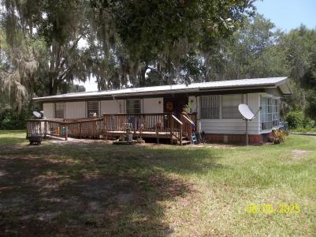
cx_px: 158
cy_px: 118
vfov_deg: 51.3
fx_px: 246
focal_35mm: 27
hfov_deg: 65.4
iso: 80
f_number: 3.5
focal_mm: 4.9
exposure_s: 1/400
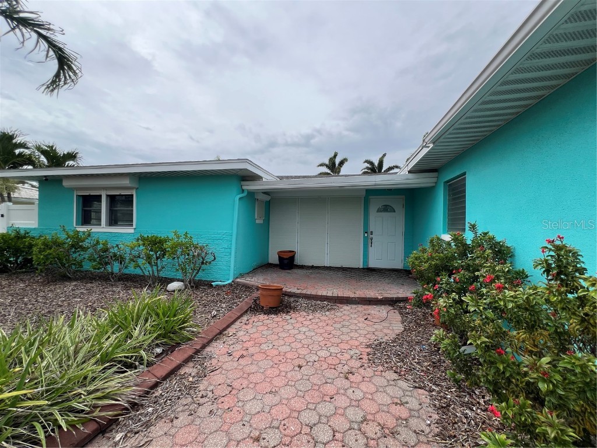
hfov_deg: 106.2
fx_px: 224
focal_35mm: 13
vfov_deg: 89.9
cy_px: 224
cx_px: 298
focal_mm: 1.57
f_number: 1.8
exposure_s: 1/1393
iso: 32
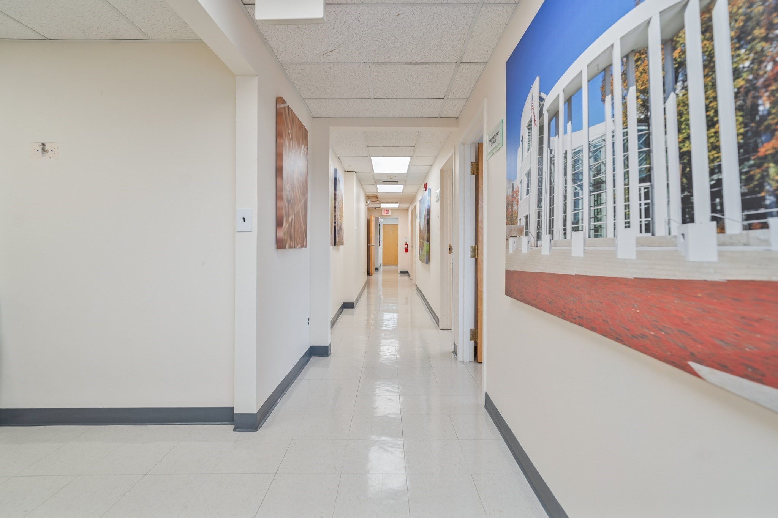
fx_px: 346
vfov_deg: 73.7
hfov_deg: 96.7
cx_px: 389
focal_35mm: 16
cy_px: 259
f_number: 4
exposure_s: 1/100
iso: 160
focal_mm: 16
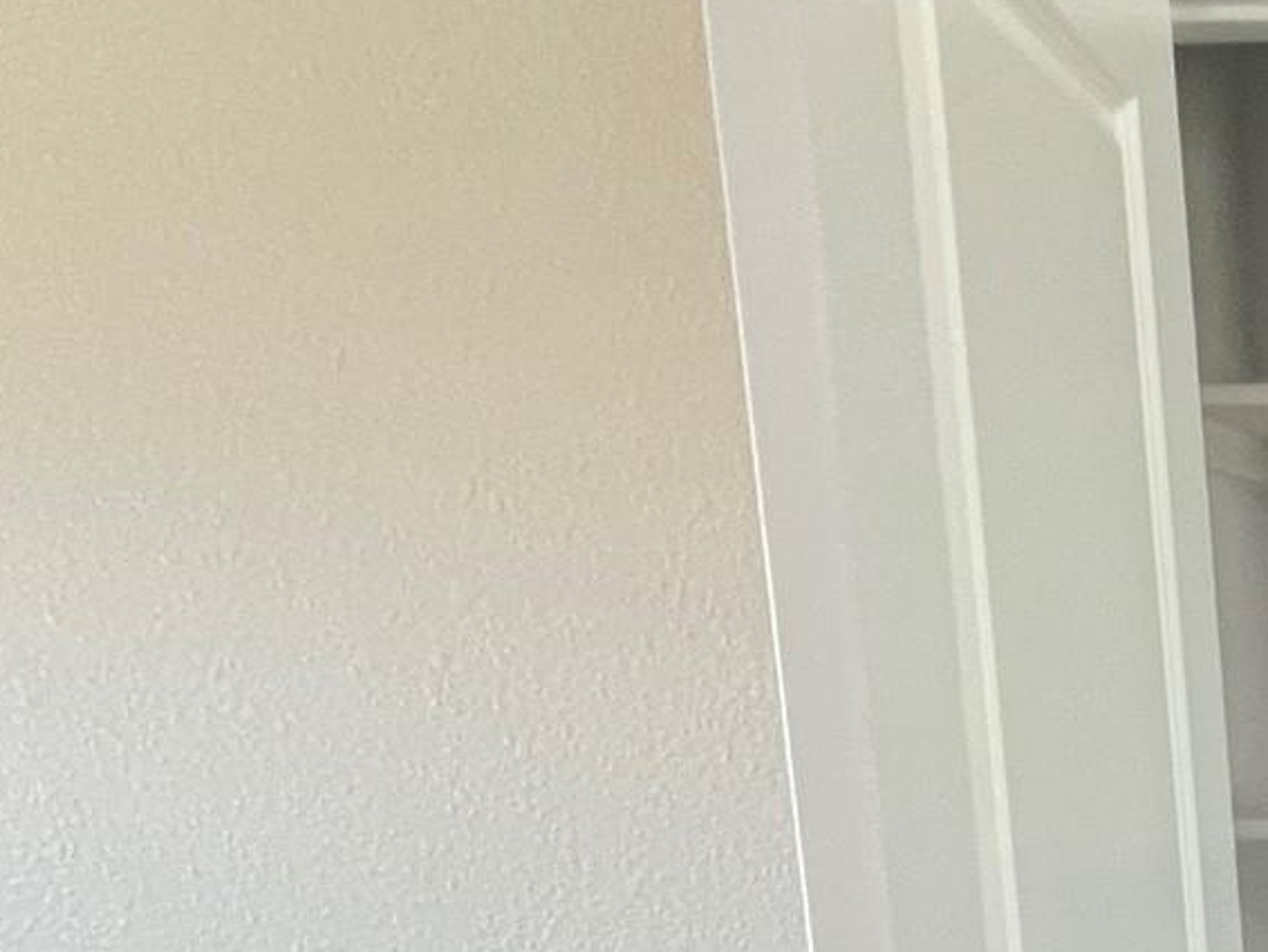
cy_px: 1010
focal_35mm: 47
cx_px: 1992
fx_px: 1722
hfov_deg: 26.4
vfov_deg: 28.5
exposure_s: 1/60
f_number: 1.8
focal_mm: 1.57
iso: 200
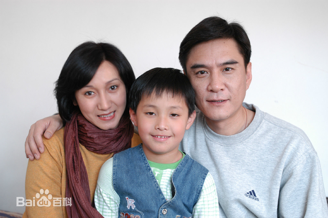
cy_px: 109
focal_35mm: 52
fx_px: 478
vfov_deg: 25.7
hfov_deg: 37.9
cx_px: 164
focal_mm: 35
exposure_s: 1/15
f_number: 4
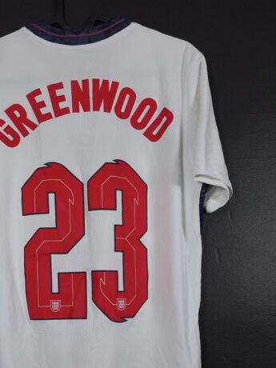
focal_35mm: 40
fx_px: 425
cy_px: 278
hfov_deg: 35.5
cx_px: 86
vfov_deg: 45.1
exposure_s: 1/160
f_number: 1.6
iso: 320
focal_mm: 6.57
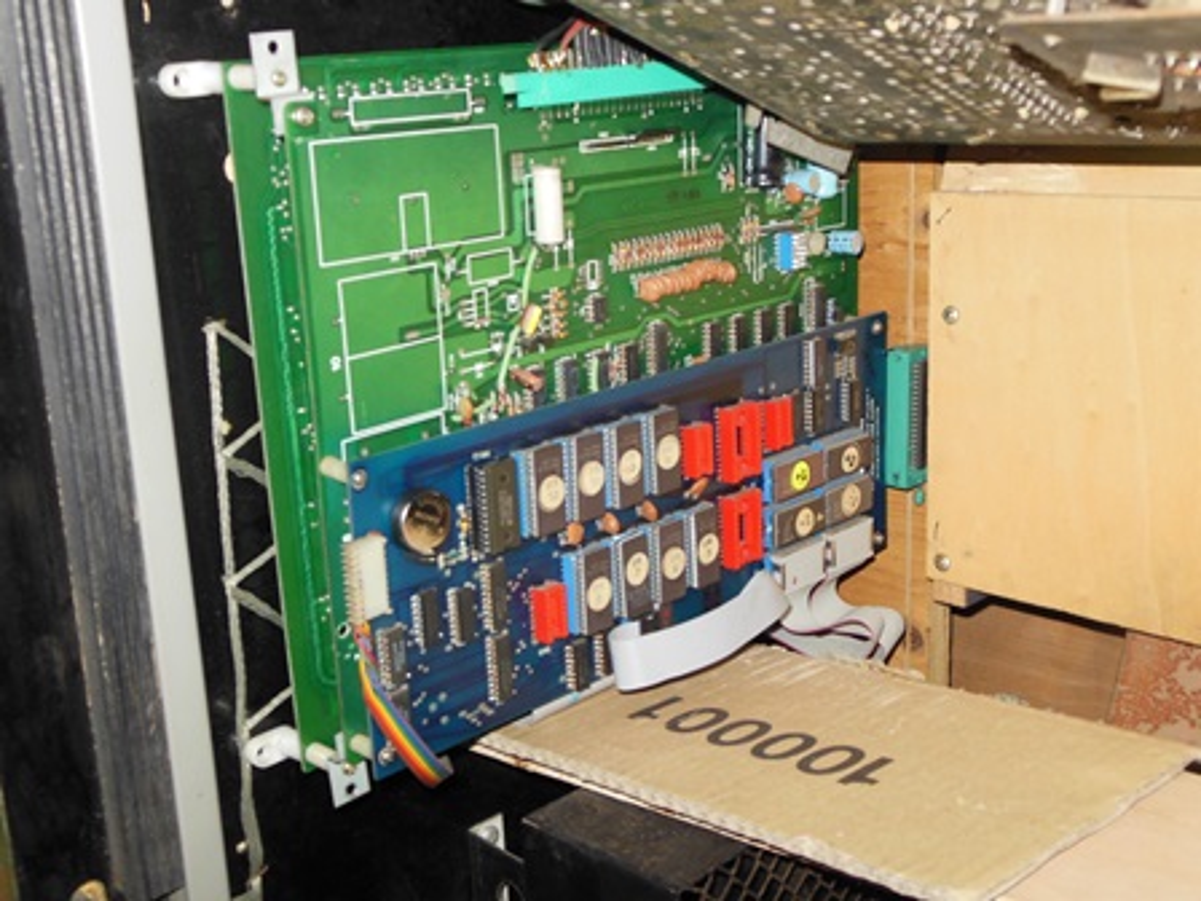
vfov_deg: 37.7
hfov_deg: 49.0
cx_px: 600
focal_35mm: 38
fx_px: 1318
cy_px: 450
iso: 200
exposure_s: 1/30
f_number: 3.6
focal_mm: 6.8
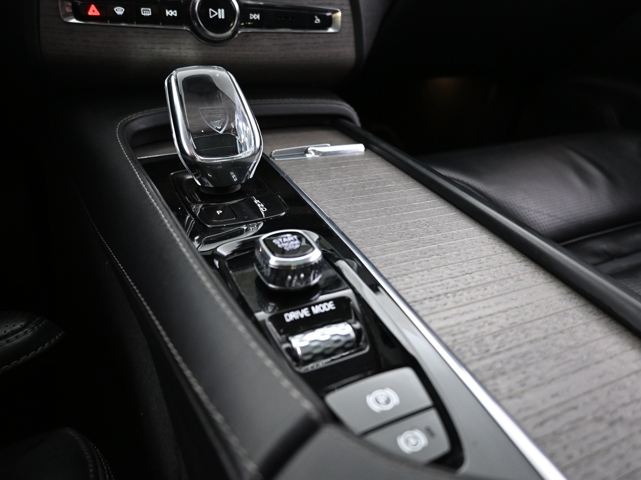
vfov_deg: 51.3
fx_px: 500
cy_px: 245
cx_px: 342
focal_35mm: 27
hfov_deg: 65.3
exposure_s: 1/20
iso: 1600
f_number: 3.5
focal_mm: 16
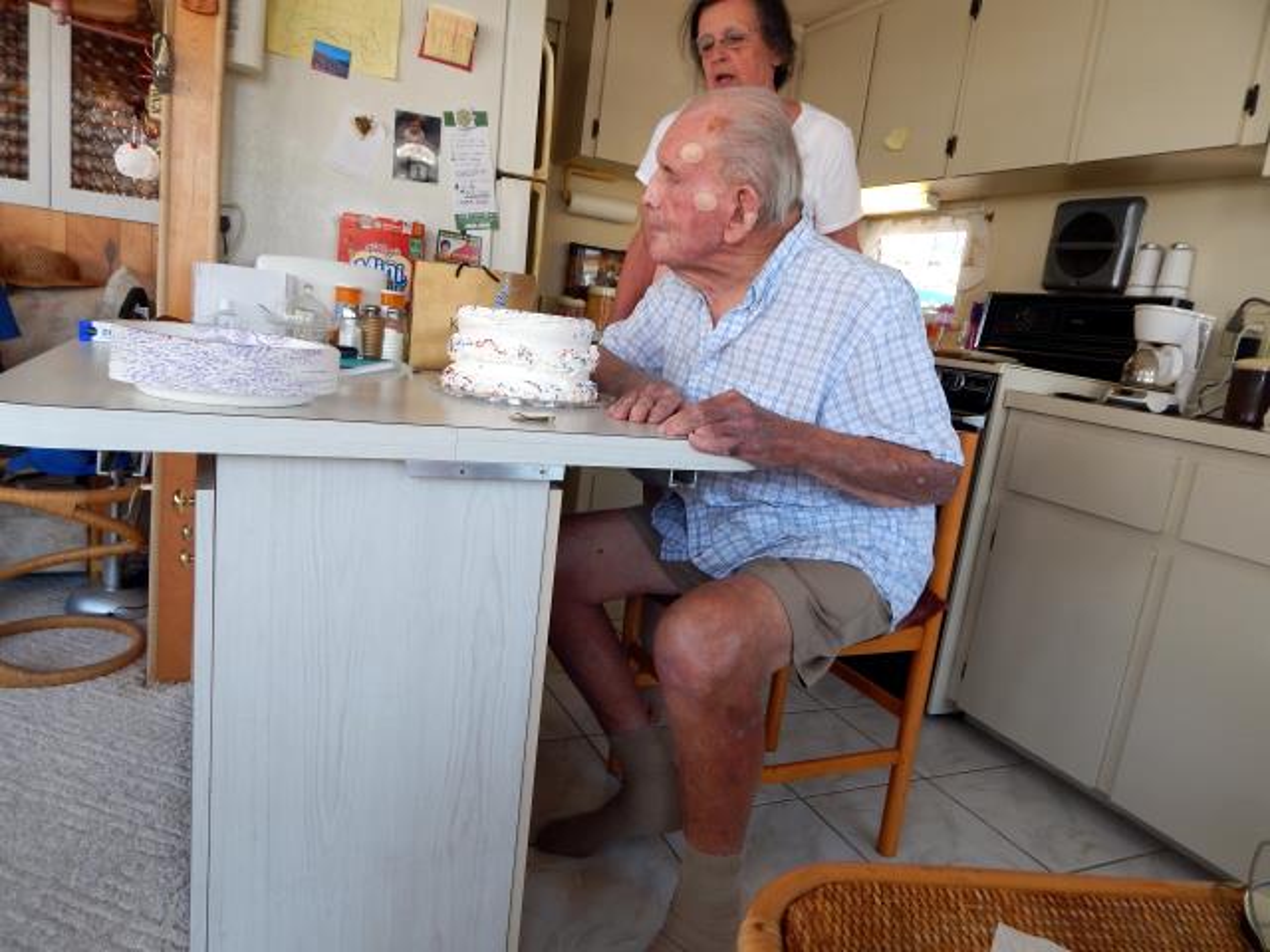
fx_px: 807
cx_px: 635
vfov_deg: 61.1
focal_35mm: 22
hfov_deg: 76.4
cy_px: 476
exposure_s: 1/50
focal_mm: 4
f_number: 3
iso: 125
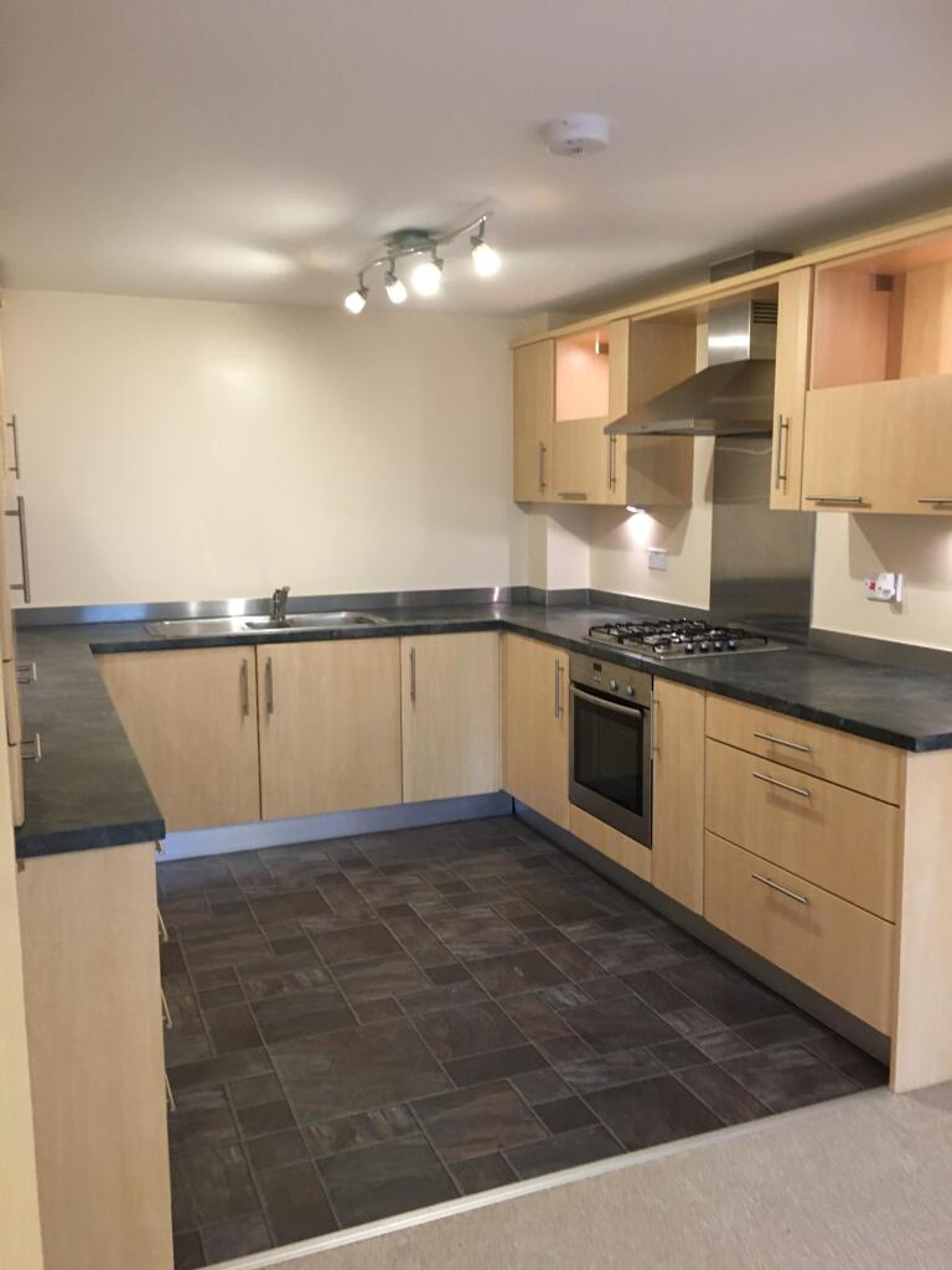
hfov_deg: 48.2
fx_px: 1063
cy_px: 635
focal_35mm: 29
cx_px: 476
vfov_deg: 61.7
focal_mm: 4.15
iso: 160
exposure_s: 1/33
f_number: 2.2
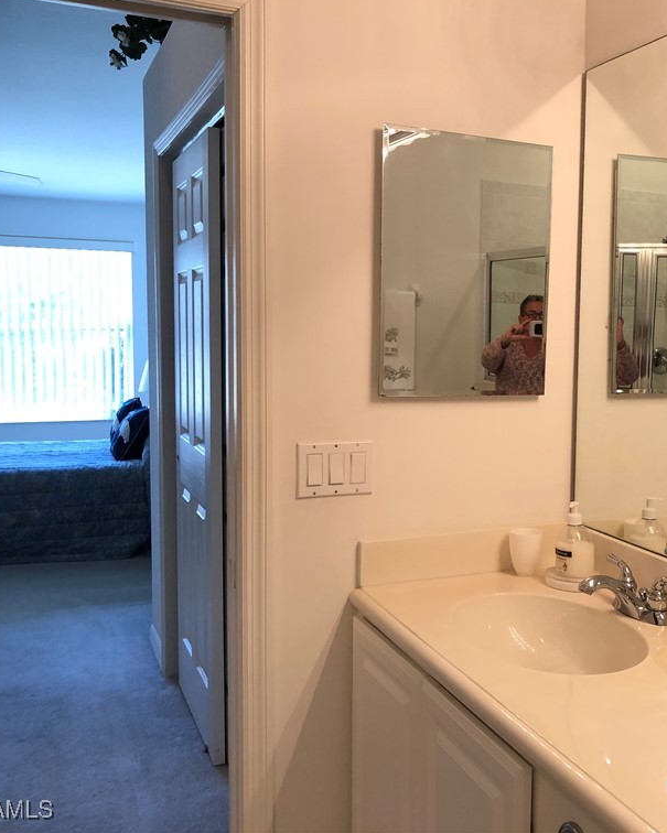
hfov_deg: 39.3
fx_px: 913
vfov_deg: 49.1
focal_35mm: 37
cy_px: 411
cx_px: 483
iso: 40
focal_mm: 3.99
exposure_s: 1/30
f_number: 1.8
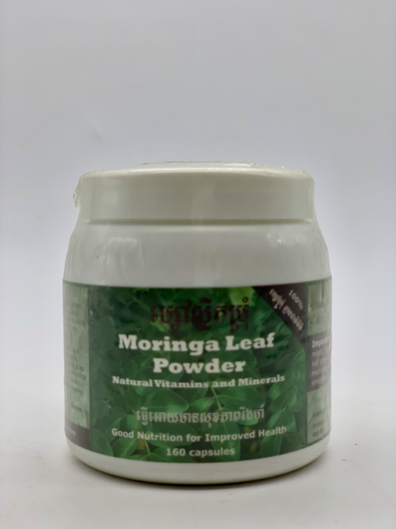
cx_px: 198
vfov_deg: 36.8
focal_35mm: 52
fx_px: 793
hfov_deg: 28.0
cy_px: 264
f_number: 2.4
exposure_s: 1/121
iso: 16
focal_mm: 6
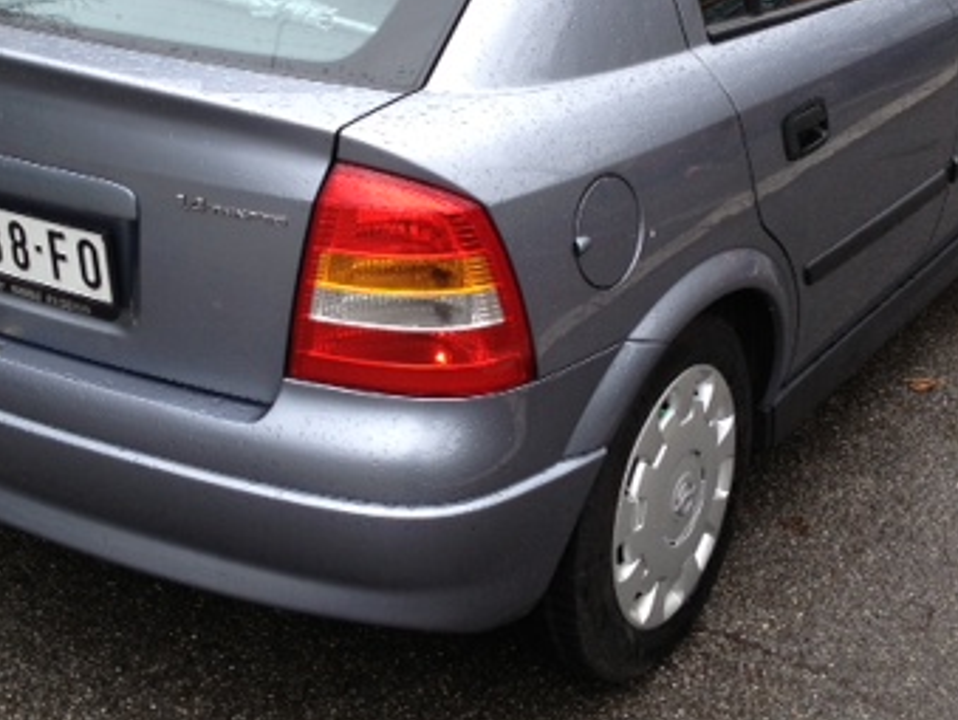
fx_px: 1828
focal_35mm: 66
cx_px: 520
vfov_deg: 22.1
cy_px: 192
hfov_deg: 29.3
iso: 50
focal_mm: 4.28
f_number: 2.4
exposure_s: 1/456
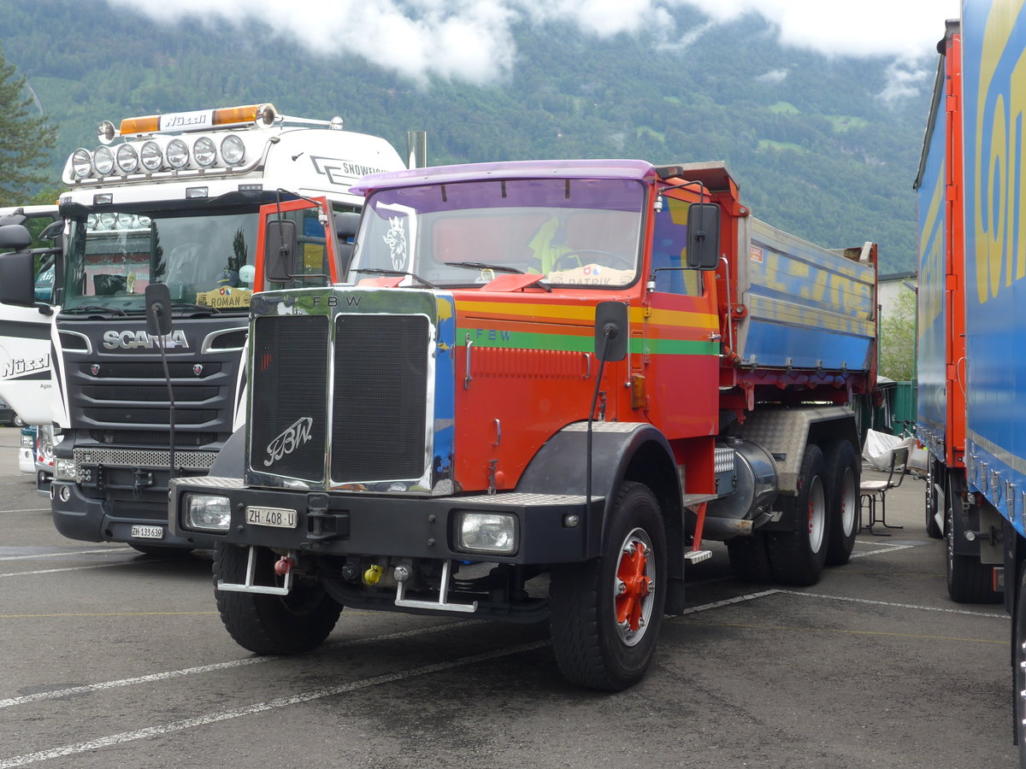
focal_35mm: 49
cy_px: 384
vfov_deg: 29.7
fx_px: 1452
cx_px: 513
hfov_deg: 38.9
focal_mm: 10.1
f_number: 3.2
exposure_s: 1/160
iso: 80
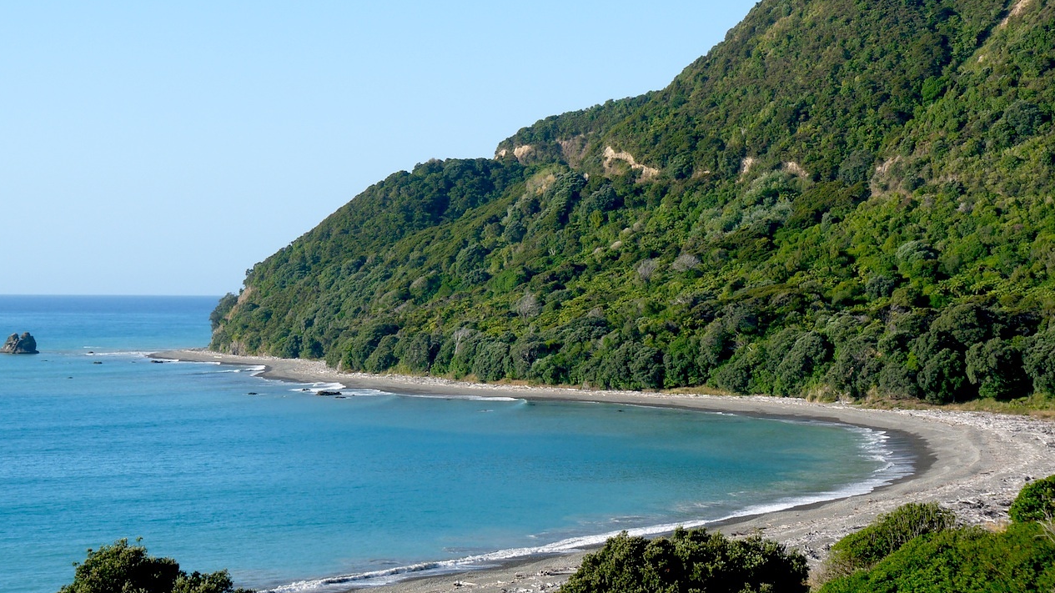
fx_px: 2405
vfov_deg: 14.0
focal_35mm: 86
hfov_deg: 24.7
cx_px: 528
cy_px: 233
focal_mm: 13.8
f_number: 5.6
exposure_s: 1/250
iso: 100
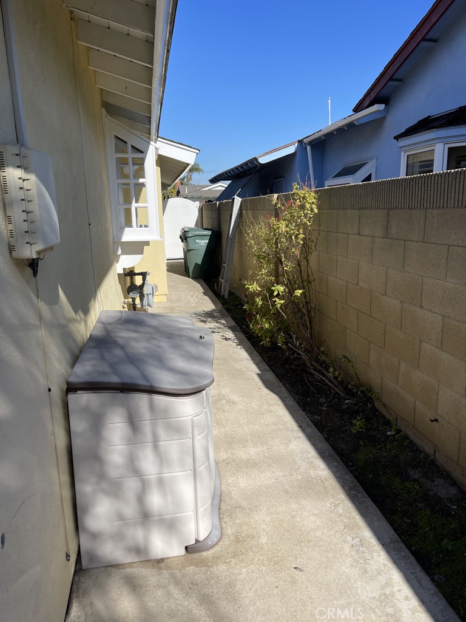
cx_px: 233
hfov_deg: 53.1
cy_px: 311
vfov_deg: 67.3
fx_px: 467
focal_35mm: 26
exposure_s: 1/4202
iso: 32
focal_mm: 5.1
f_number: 1.6
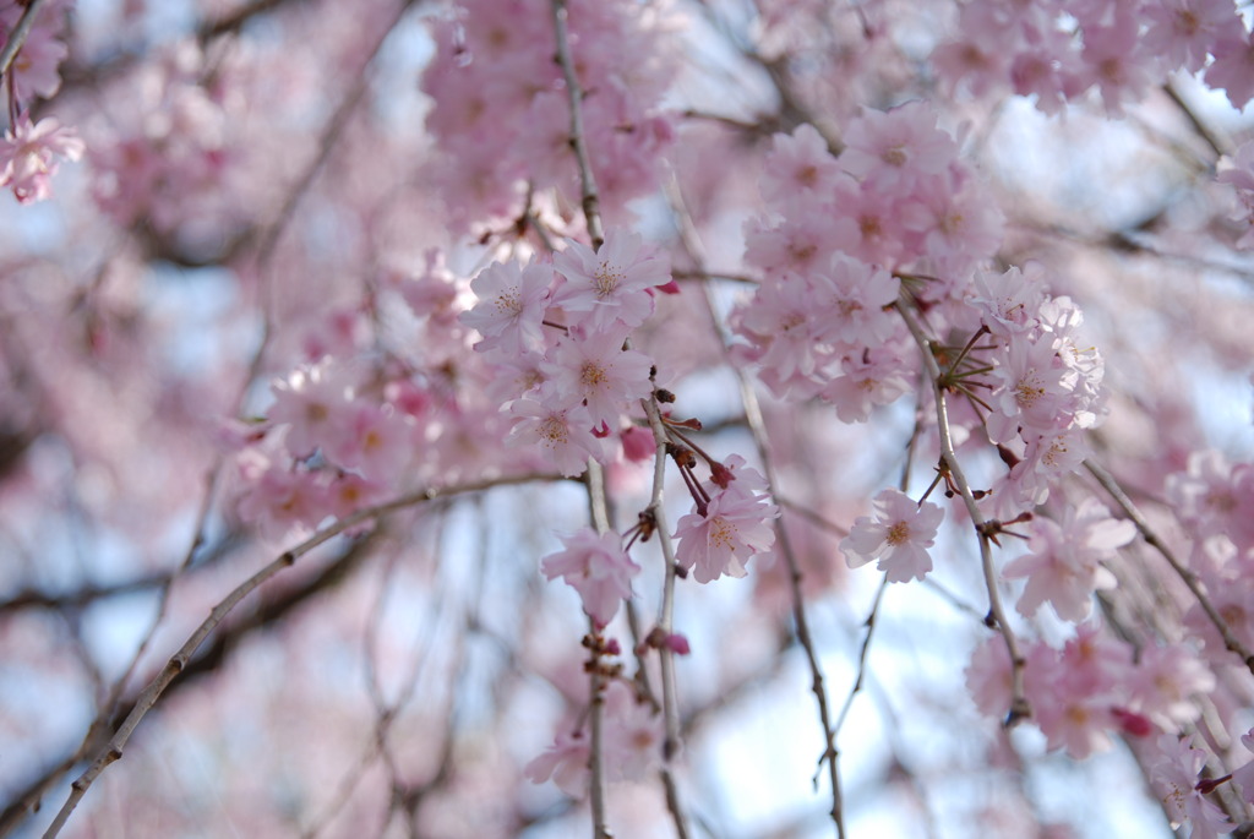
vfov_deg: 18.2
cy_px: 420
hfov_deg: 27.0
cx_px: 627
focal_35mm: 75
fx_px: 2615
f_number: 4.2
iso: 100
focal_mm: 50
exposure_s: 1/500
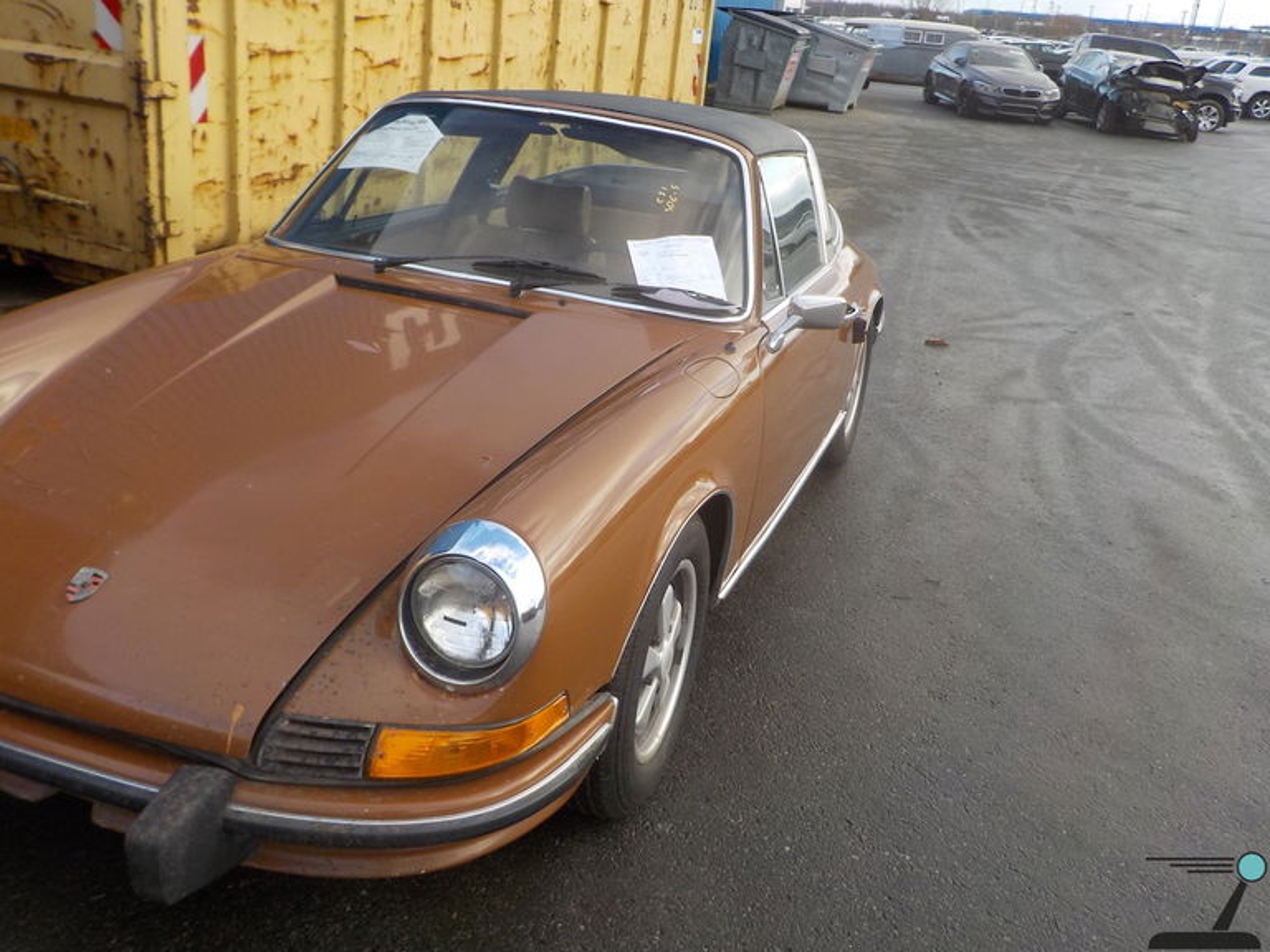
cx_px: 635
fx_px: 1101
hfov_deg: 60.0
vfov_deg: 46.8
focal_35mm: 30
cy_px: 476
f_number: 3.3
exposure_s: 1/200
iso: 125
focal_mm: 4.1
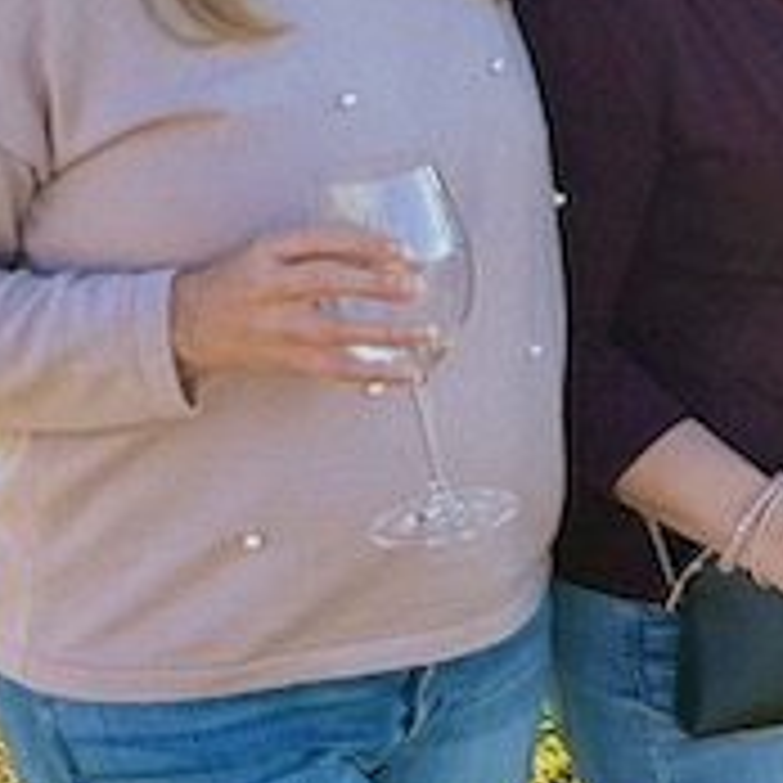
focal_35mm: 122
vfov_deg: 14.2
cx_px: 1418
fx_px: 3122
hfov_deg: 12.9
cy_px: 162
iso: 125
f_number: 1.78
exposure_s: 1/4405
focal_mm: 6.76
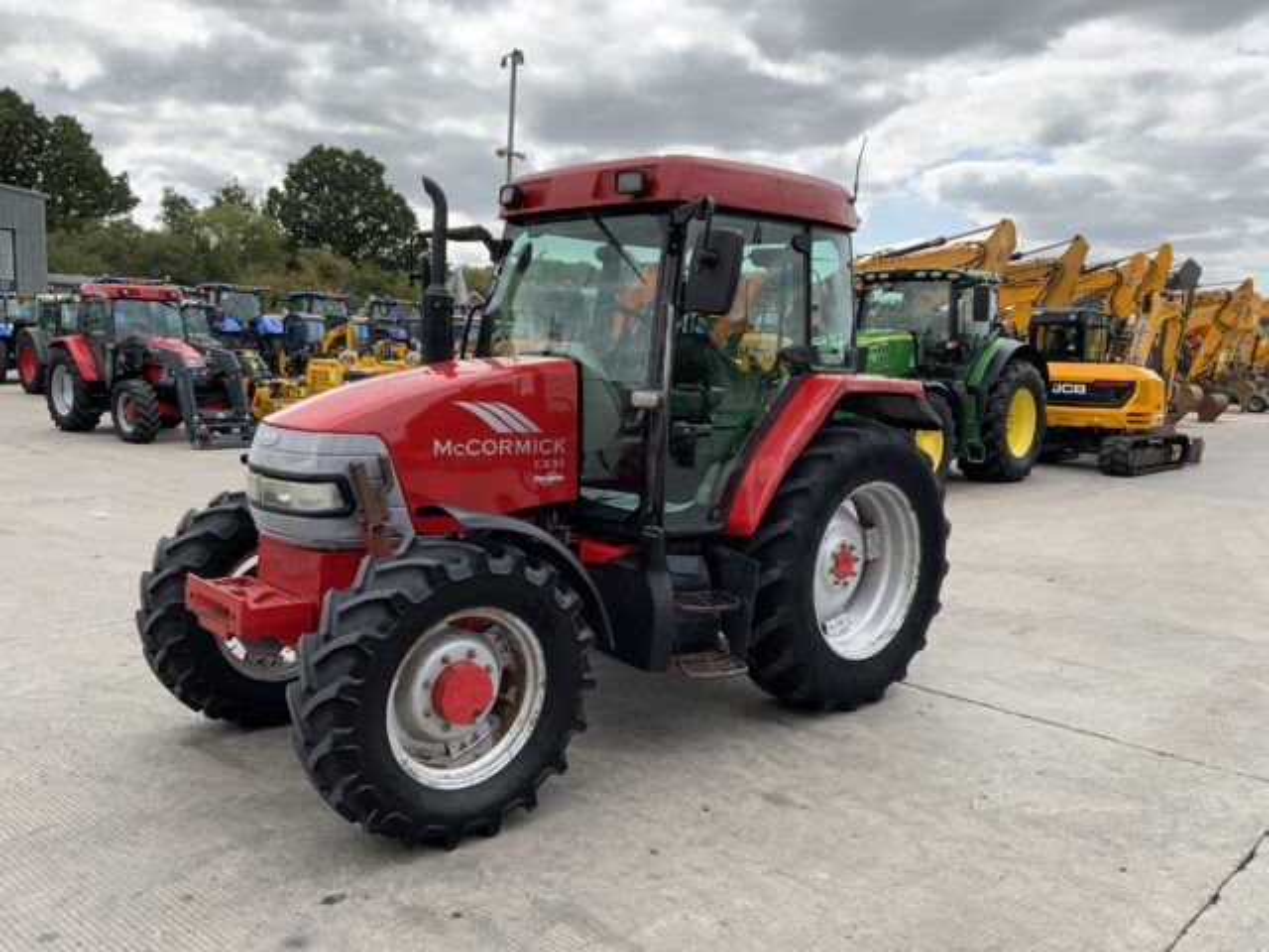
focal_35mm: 29
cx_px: 634
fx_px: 1063
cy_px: 476
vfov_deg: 48.2
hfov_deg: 61.7
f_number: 1.8
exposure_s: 1/1144
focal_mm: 3
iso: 16
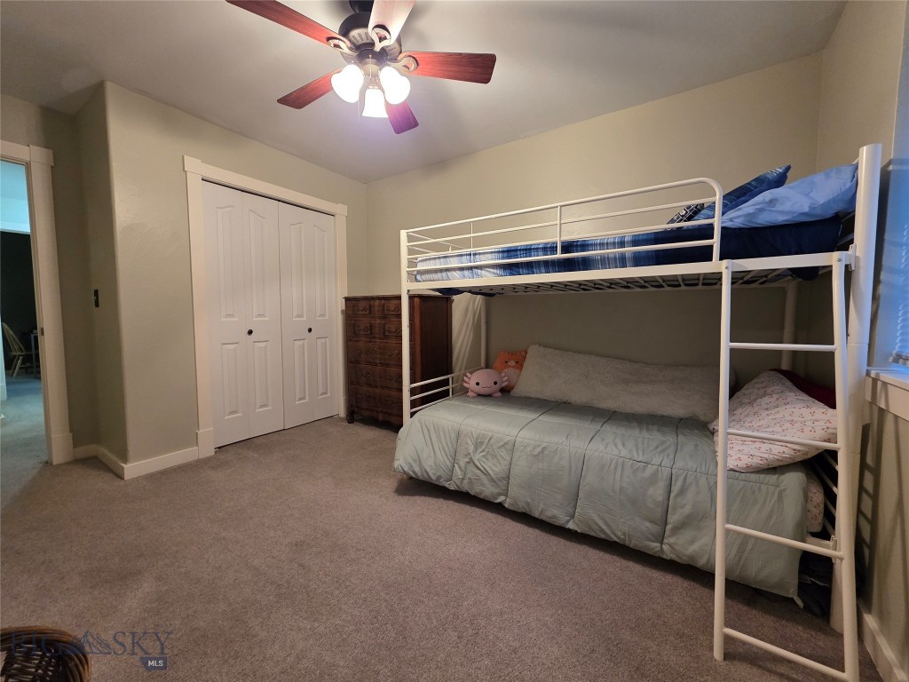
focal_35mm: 13
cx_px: 454
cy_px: 341
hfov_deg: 106.2
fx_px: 341
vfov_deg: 89.9
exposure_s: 1/60
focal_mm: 2.2
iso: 400
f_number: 1.9
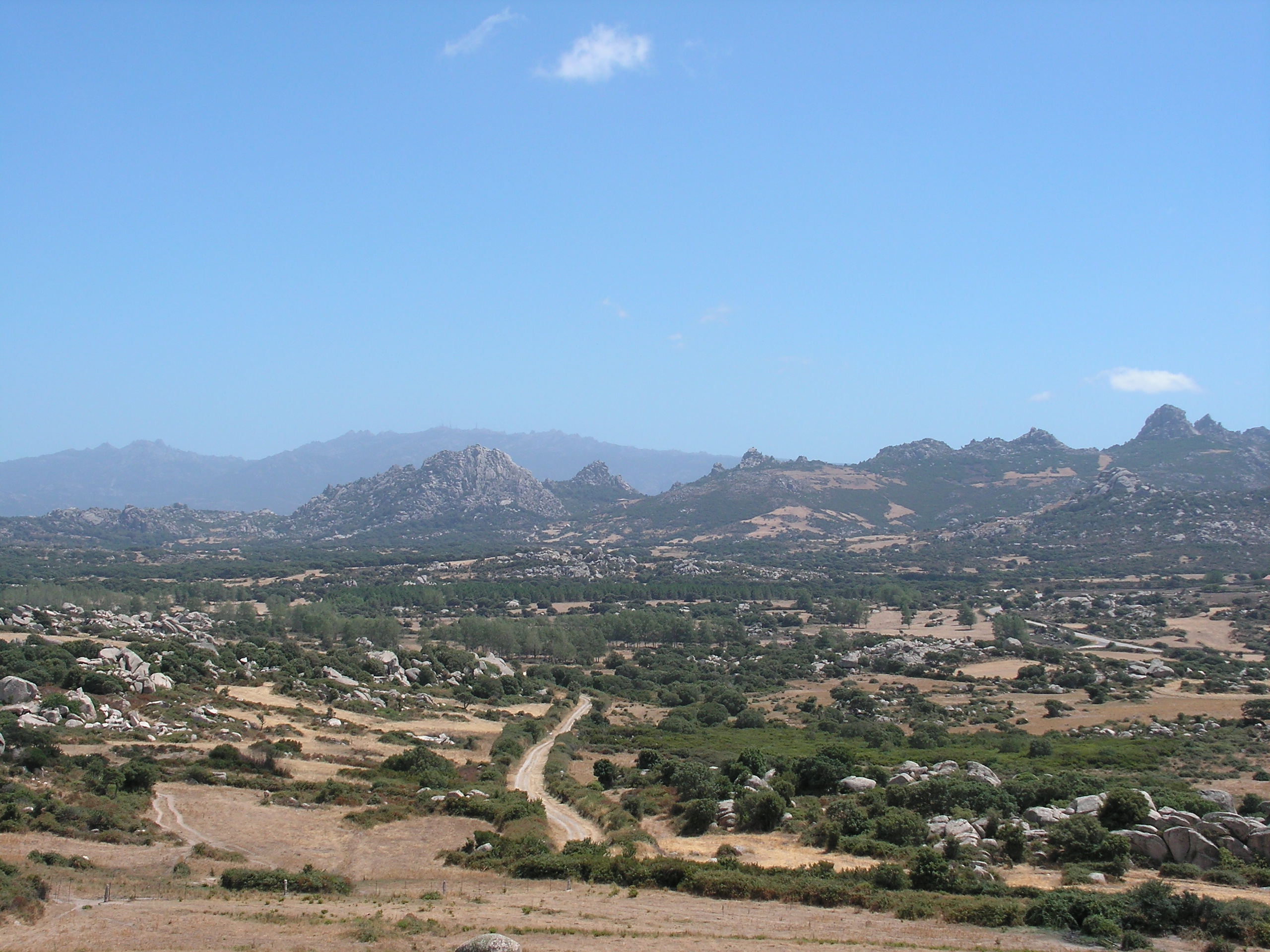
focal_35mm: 53
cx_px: 635
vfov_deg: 27.5
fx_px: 1944
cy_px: 476
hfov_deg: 36.2
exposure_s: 1/400
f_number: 4.8
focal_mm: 8.9
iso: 50
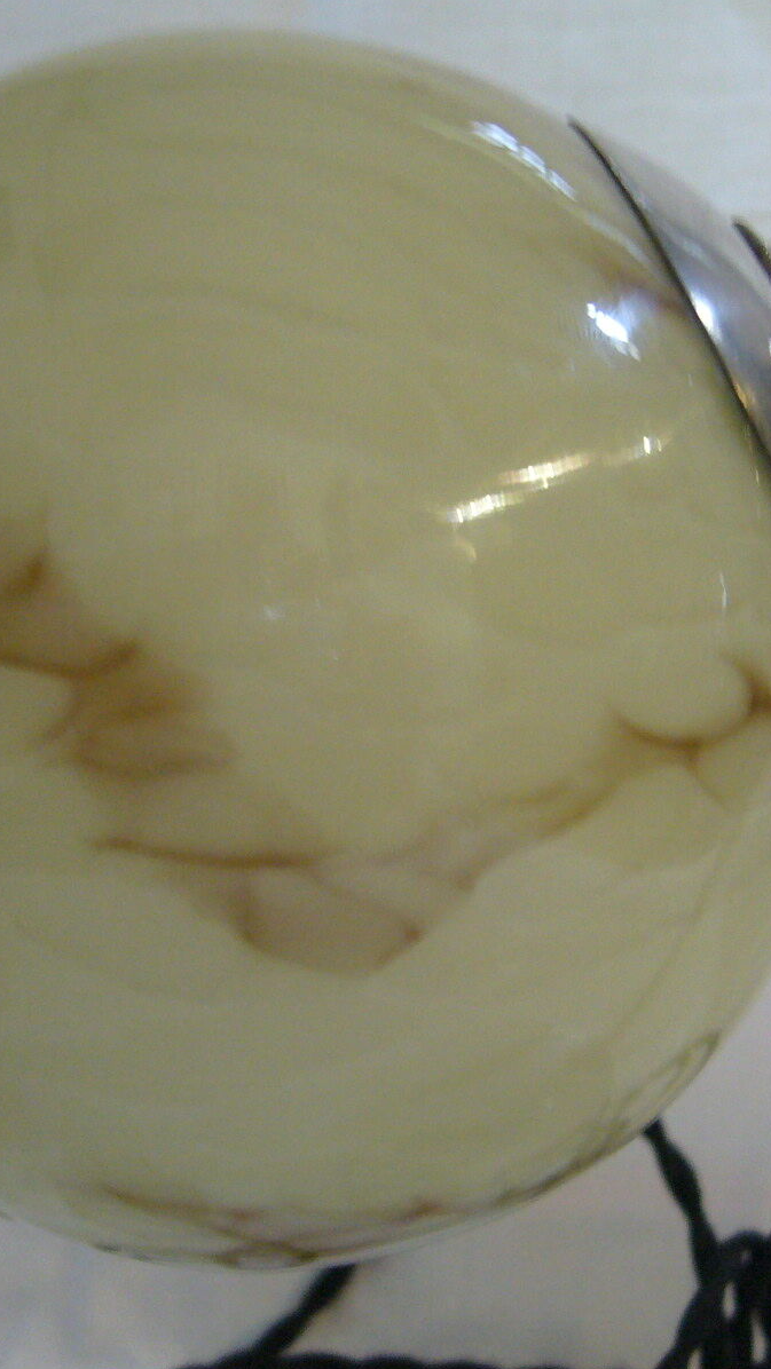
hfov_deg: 23.4
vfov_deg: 40.6
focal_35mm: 51
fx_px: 1853
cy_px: 686
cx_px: 502
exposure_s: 1/8
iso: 200
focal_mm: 5.8
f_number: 2.8
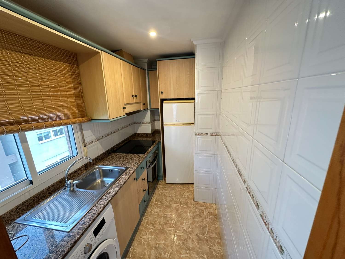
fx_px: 140
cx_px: 172
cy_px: 130
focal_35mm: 14
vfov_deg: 85.7
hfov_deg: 102.1
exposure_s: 1/50
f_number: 2.2
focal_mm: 2.22
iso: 160
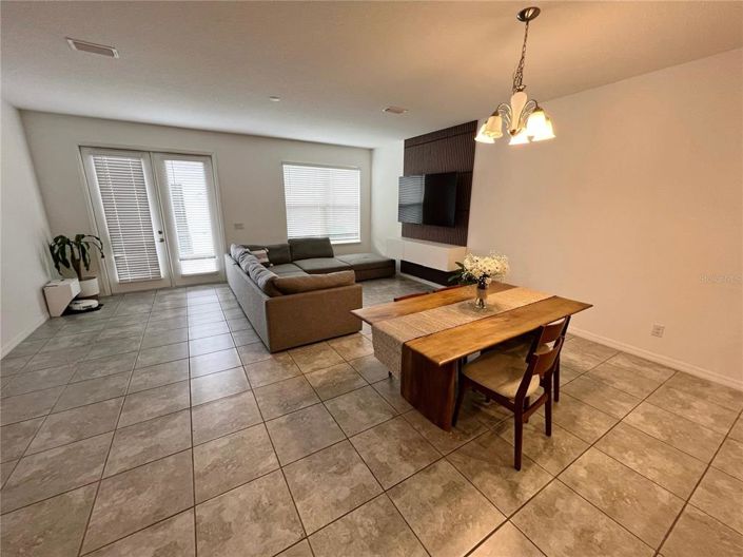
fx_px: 279
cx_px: 372
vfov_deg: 89.9
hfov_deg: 106.2
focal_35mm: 13
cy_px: 278
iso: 125
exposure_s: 1/60
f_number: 1.8
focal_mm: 1.57
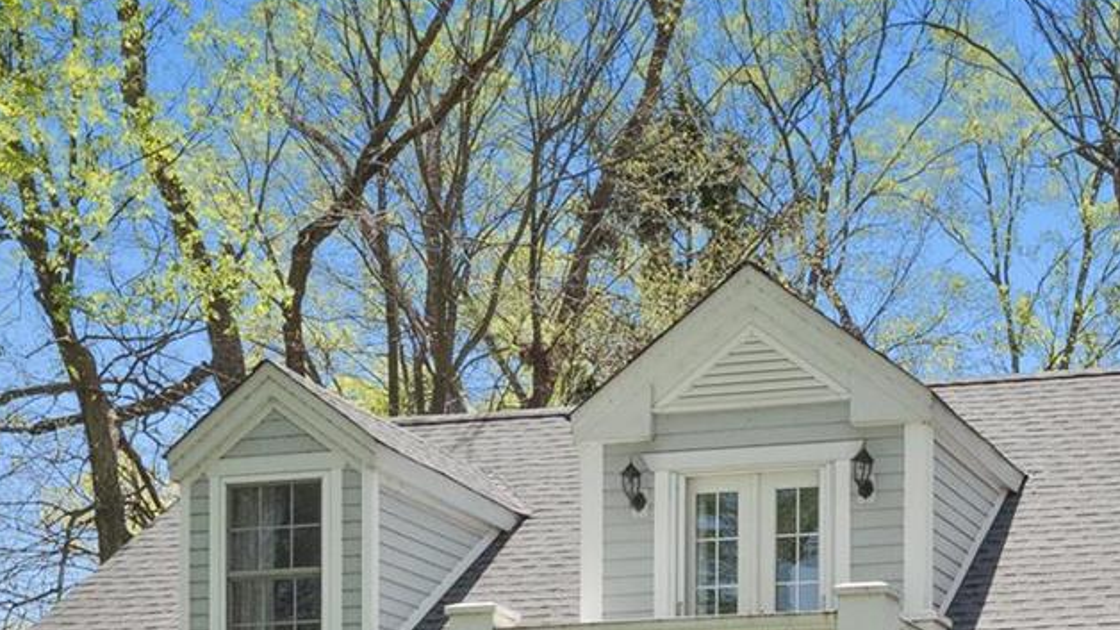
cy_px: 810
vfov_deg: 14.5
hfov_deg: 25.6
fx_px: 2375
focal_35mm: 80
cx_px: 1040
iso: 400
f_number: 8
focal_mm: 15
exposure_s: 1/800
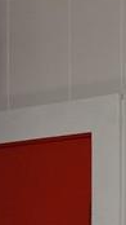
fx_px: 1224
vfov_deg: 9.9
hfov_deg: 5.9
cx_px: 65
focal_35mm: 206
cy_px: 407
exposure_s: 1/60
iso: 560
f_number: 3.8
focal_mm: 21
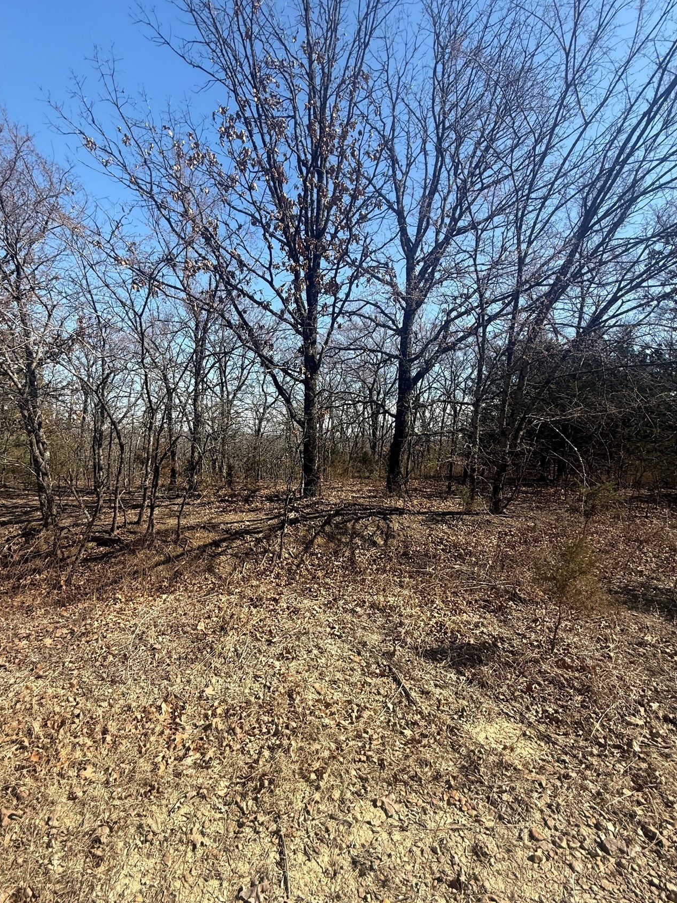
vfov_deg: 94.5
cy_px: 456
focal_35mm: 16
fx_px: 417
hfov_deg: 77.7
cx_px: 291
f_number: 2.2
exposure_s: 1/1033
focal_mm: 2.22
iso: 50
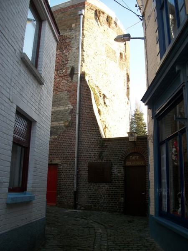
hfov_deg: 44.2
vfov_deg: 56.8
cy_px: 126
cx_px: 94
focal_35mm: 32
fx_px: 232
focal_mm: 5.7
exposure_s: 1/250
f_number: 2.9
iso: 80
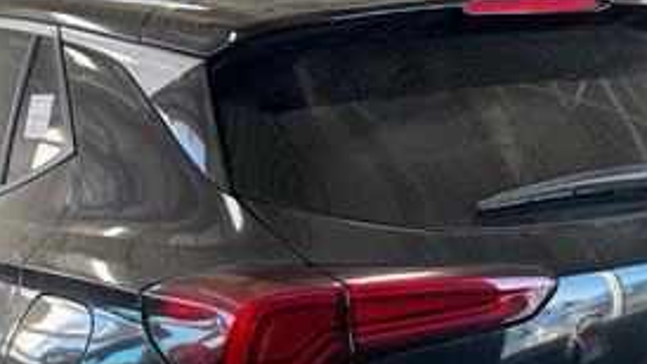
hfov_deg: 34.3
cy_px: 428
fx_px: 1046
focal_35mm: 61
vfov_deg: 18.7
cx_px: 293
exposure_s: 1/120
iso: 160
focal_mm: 6.76
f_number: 1.78
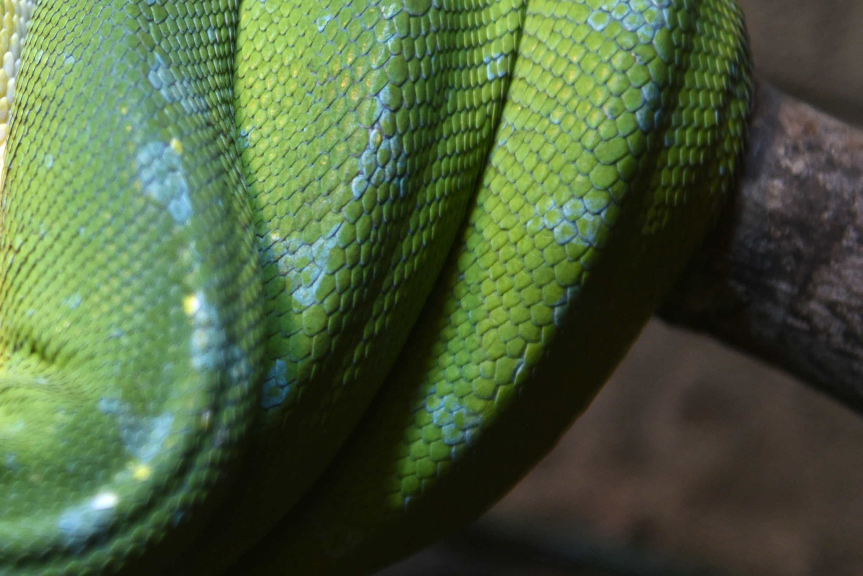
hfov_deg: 7.0
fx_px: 6978
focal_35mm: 291
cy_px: 163
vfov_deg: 4.7
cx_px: -9
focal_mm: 120
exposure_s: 1/125
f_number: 4
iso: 900
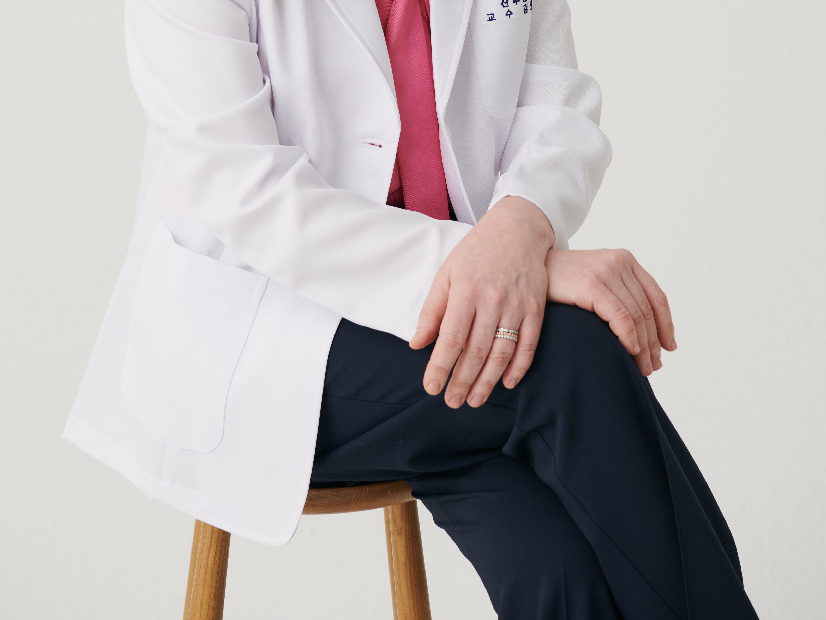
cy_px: -8
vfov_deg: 13.0
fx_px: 2673
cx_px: 378
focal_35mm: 112
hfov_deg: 17.6
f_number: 7.1
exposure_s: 1/160
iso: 320
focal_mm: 70
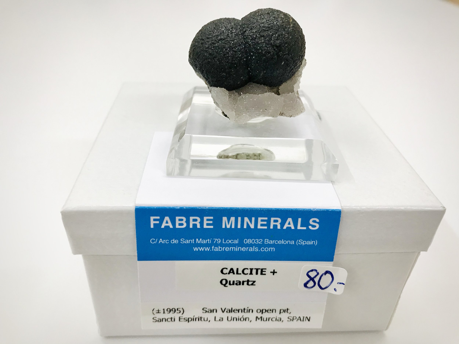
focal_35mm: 28
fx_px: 371
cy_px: 172
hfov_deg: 63.4
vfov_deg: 49.7
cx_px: 230
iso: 25
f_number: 1.8
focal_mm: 3.99
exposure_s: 1/33
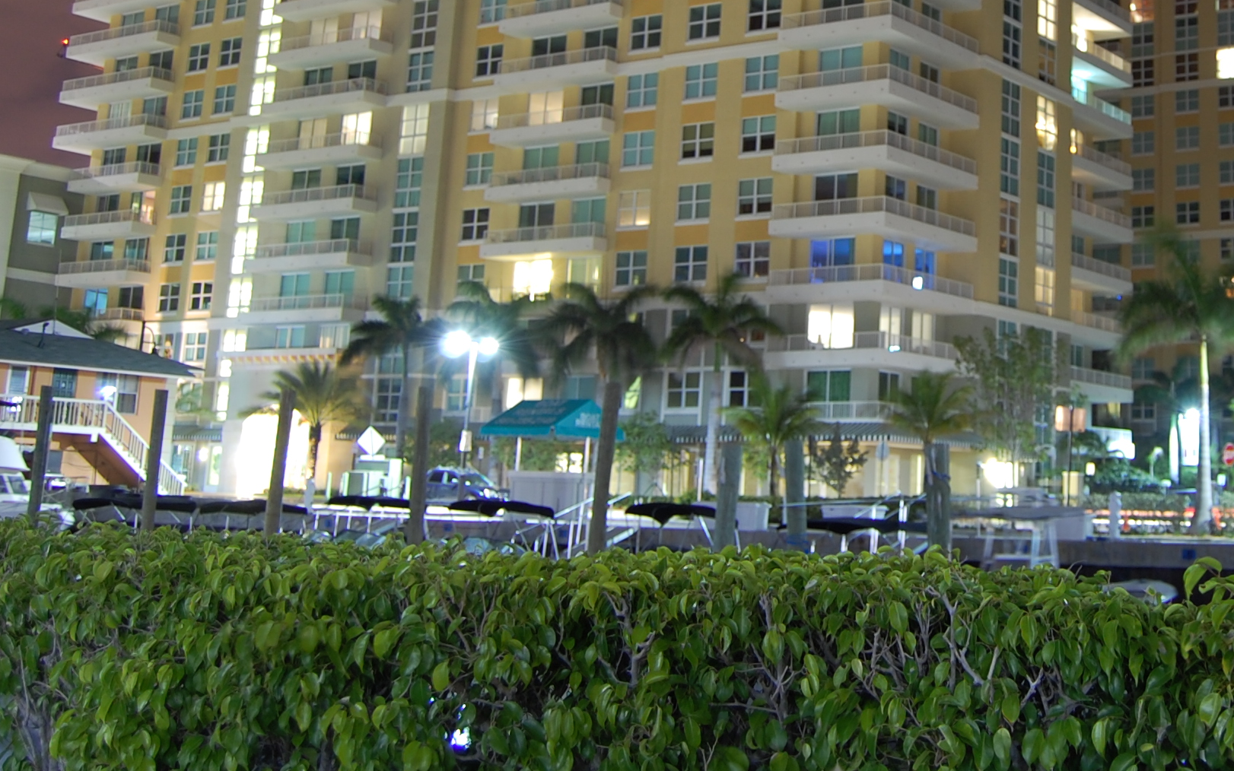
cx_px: 962
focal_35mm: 51
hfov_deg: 38.3
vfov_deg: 24.5
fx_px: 1715
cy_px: 64
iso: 200
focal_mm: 18
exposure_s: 5
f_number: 3.5
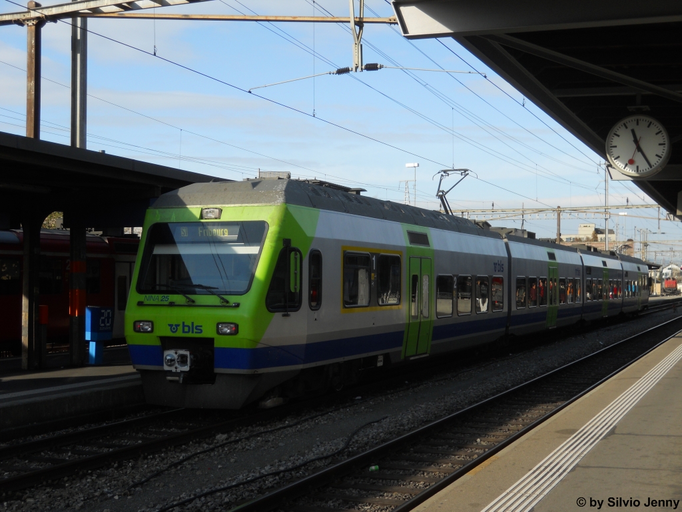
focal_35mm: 46
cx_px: 341
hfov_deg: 41.2
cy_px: 256
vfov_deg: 31.5
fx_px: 906
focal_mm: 8.3
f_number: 3.4
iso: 80
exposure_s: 1/500
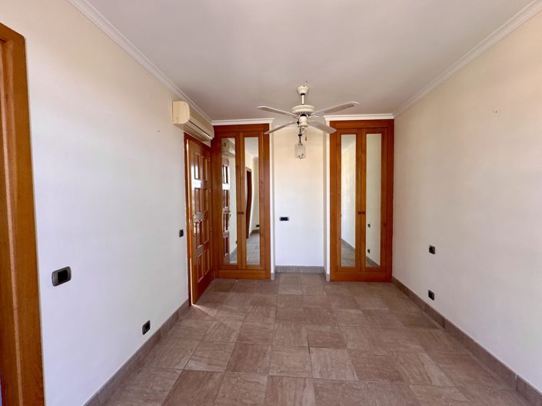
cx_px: 271
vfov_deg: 85.6
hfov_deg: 102.1
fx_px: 219
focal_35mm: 14
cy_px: 203
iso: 125
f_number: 2.2
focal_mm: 2.22
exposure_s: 1/61
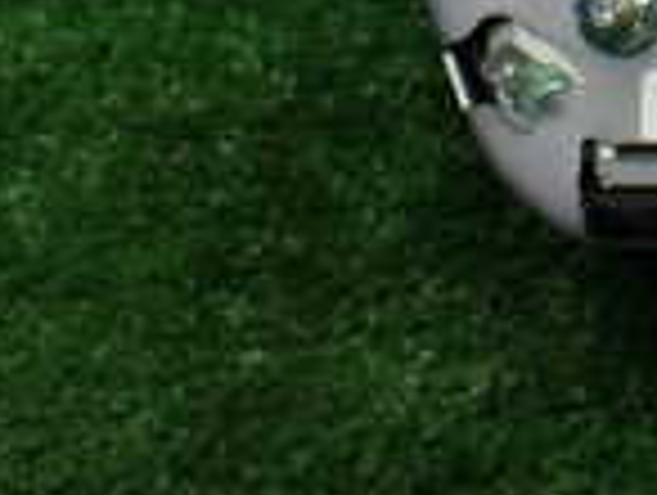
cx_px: 891
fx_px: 2338
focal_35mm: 123
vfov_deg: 11.6
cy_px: -256
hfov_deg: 15.1
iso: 250
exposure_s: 1/125
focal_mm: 5.4
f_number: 2.3
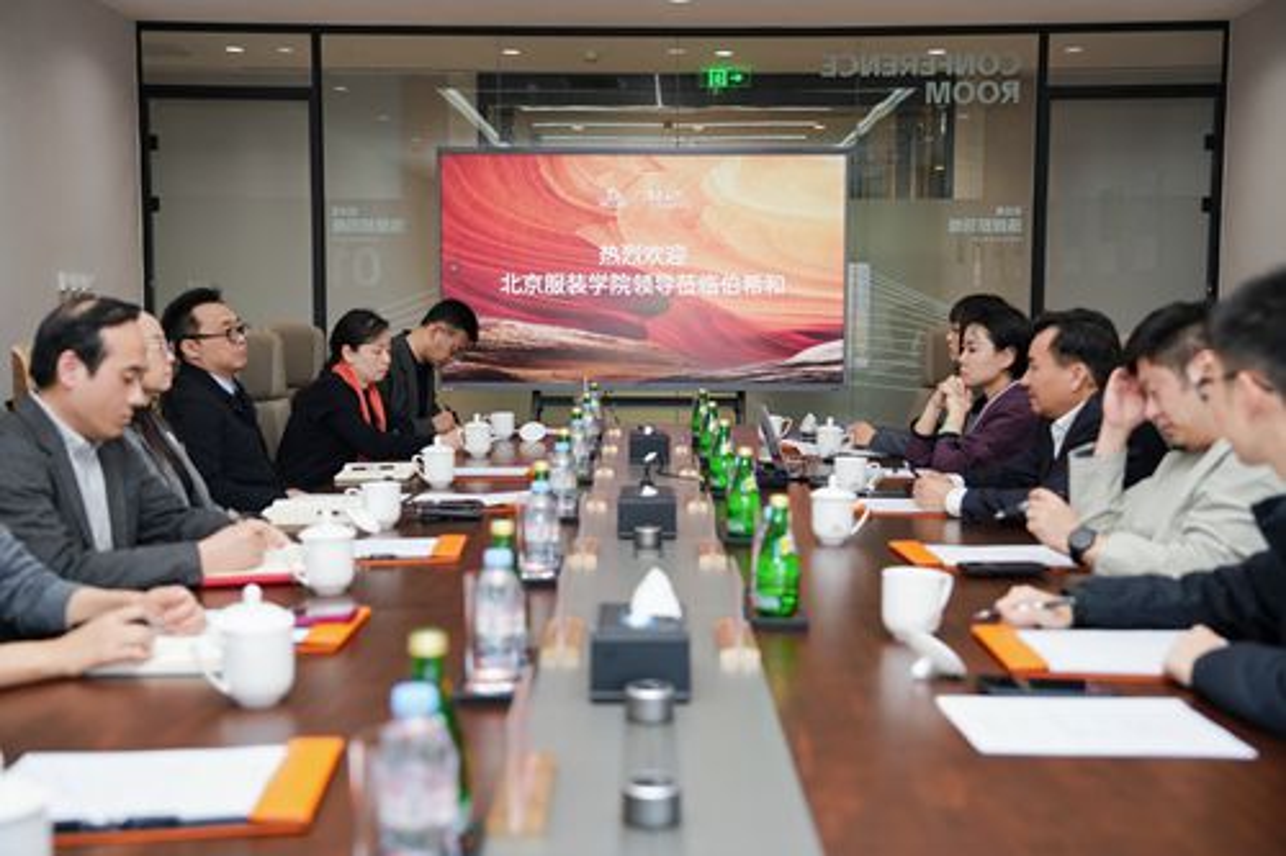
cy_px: 428
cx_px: 643
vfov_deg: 31.9
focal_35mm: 42
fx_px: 1500
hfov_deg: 46.4
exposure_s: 1/125
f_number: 2.8
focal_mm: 42
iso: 250
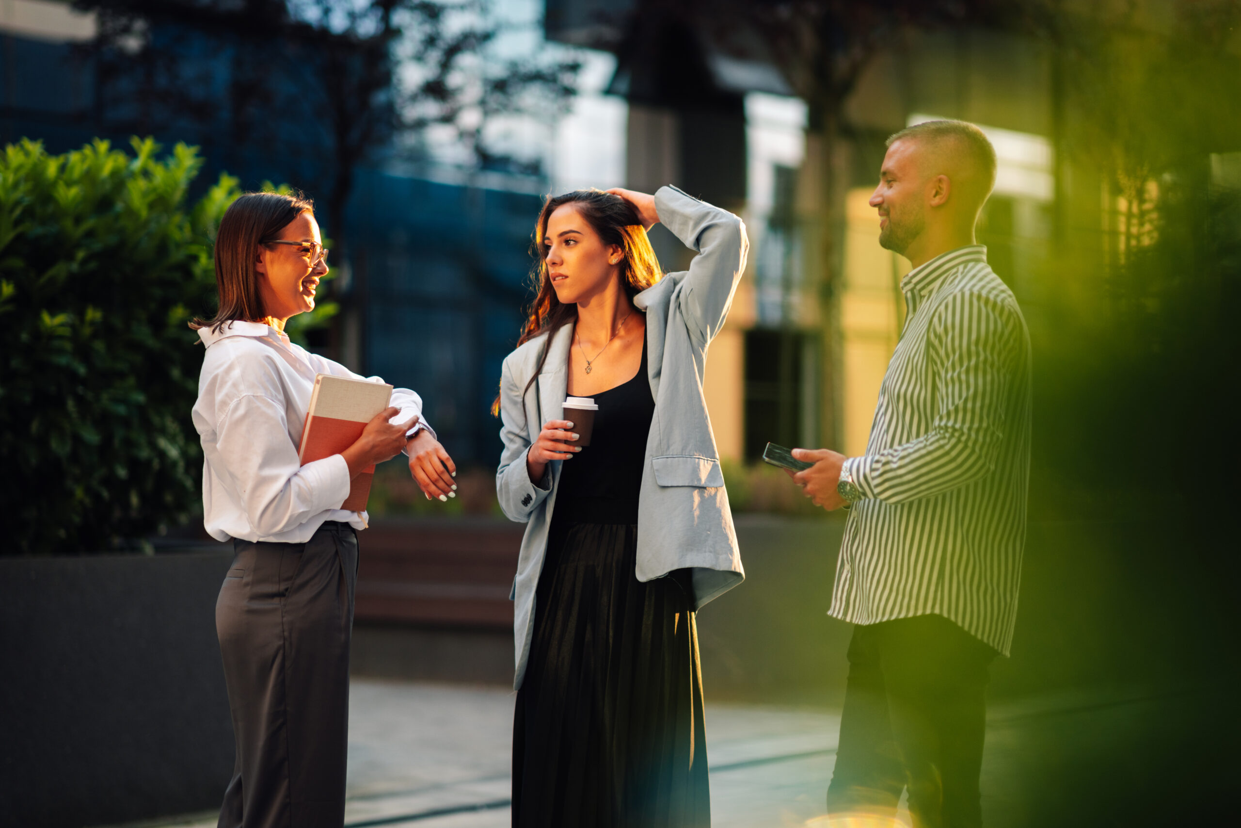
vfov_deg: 16.1
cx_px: 620
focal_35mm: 85
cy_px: 414
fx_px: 2930
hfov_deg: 23.9
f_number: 1.8
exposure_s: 1/640
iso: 125
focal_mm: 85
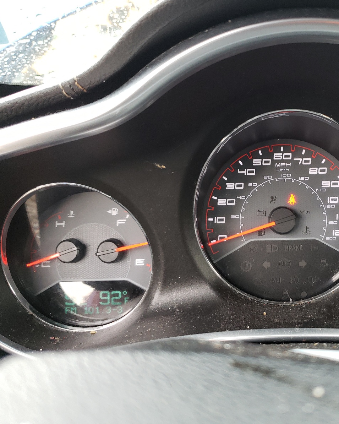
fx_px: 426
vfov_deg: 52.8
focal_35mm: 34
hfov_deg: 41.2
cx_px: 279
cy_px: 212
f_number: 1.5
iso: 112
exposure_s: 1/50
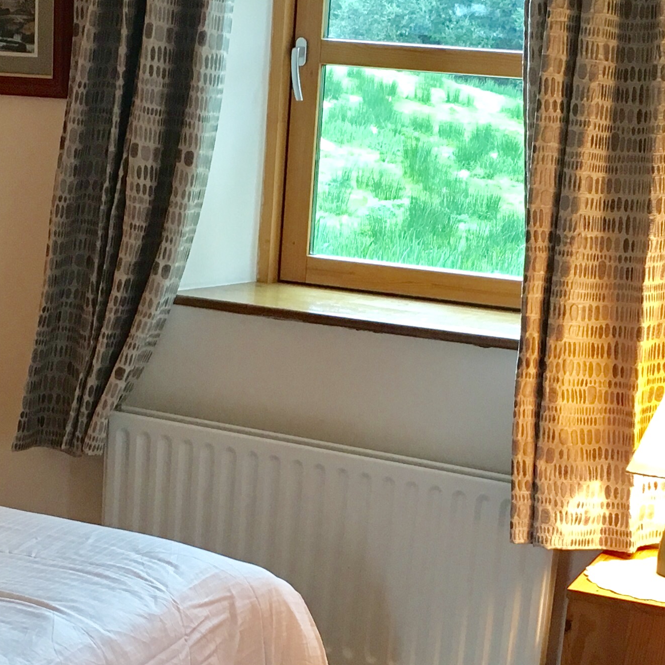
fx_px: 1695
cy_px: 513
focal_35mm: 78
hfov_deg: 22.2
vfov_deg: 22.0
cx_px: 306
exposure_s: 1/33
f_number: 2.2
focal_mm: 4.15
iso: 100
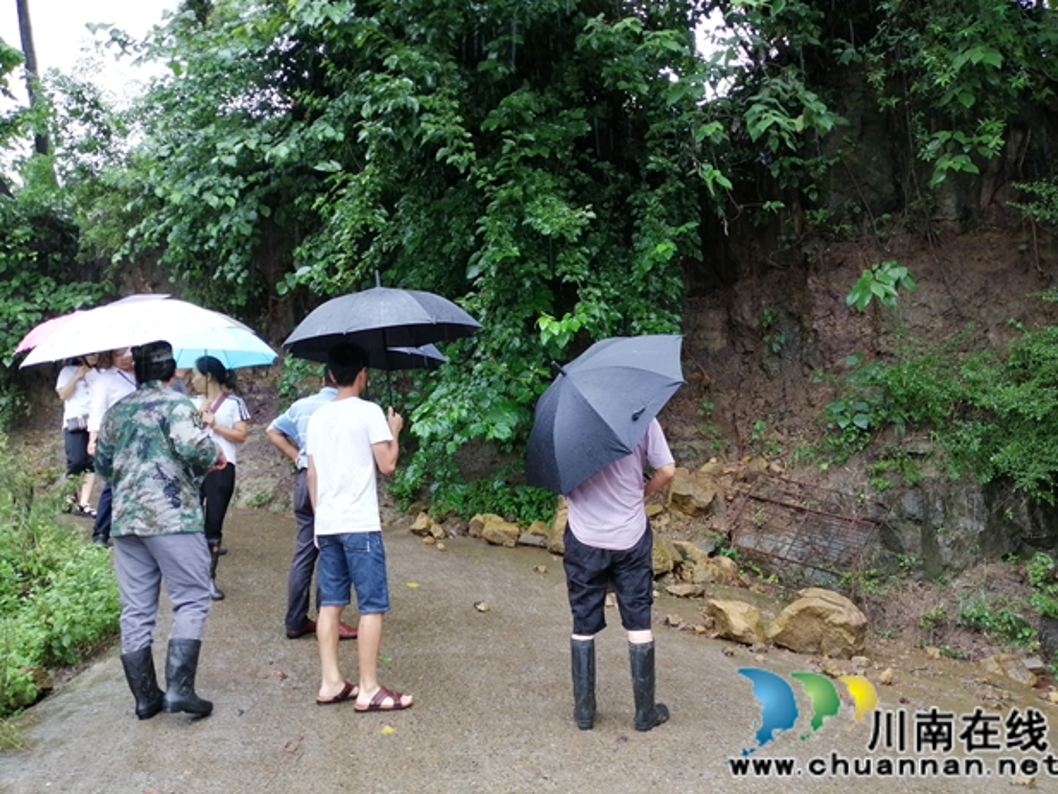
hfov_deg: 65.3
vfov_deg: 51.4
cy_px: 394
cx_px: 544
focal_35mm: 27
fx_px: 825
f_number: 1.8
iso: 50
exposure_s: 1/135
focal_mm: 3.62
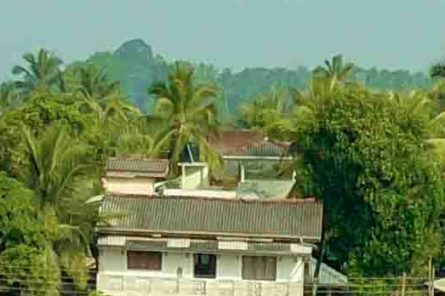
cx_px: 331
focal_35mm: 207
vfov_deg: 6.1
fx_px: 2557
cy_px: 919
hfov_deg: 9.9
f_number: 2.2
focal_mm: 4.73
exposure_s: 1/1119
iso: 100
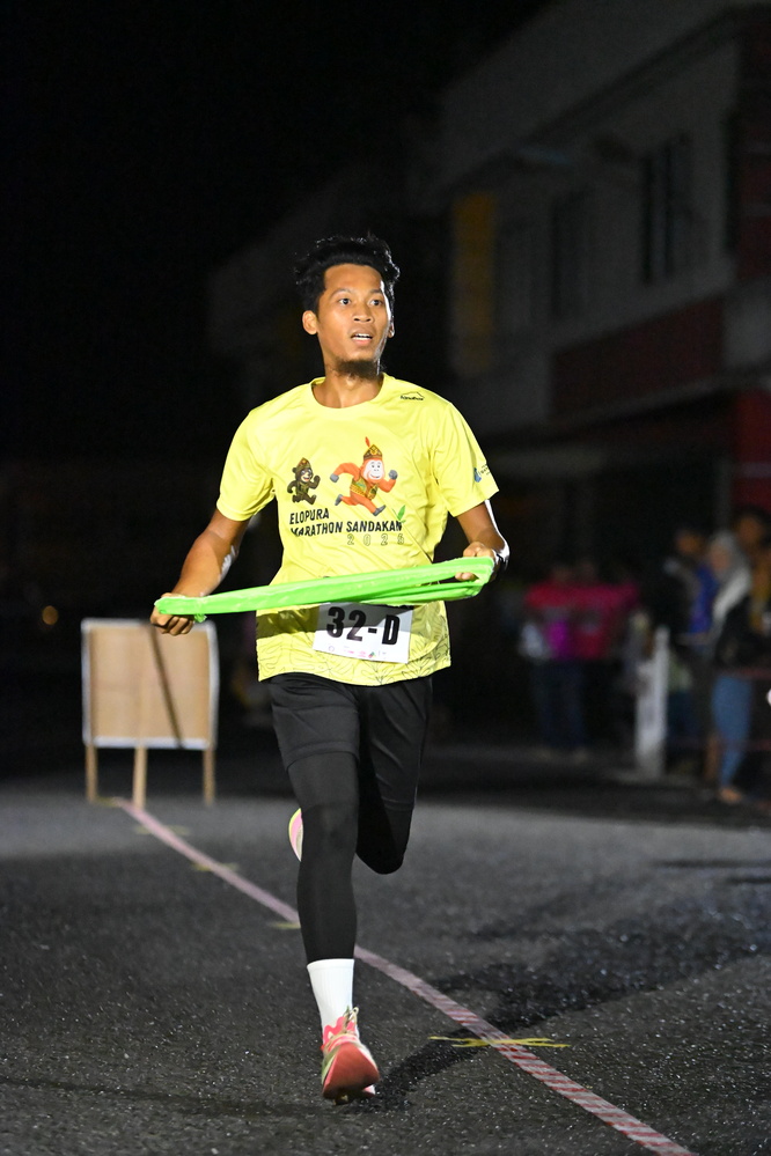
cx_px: 386
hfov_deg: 10.5
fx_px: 4176
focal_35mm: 130
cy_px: 578
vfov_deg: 15.8
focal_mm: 130
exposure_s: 1/1000
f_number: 2.8
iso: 25600
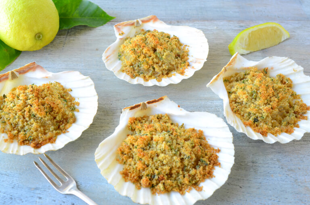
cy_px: 102
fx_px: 361
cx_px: 155
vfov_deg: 31.8
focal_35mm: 42
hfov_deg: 46.5
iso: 100
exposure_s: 1/2.5
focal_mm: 28
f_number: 9
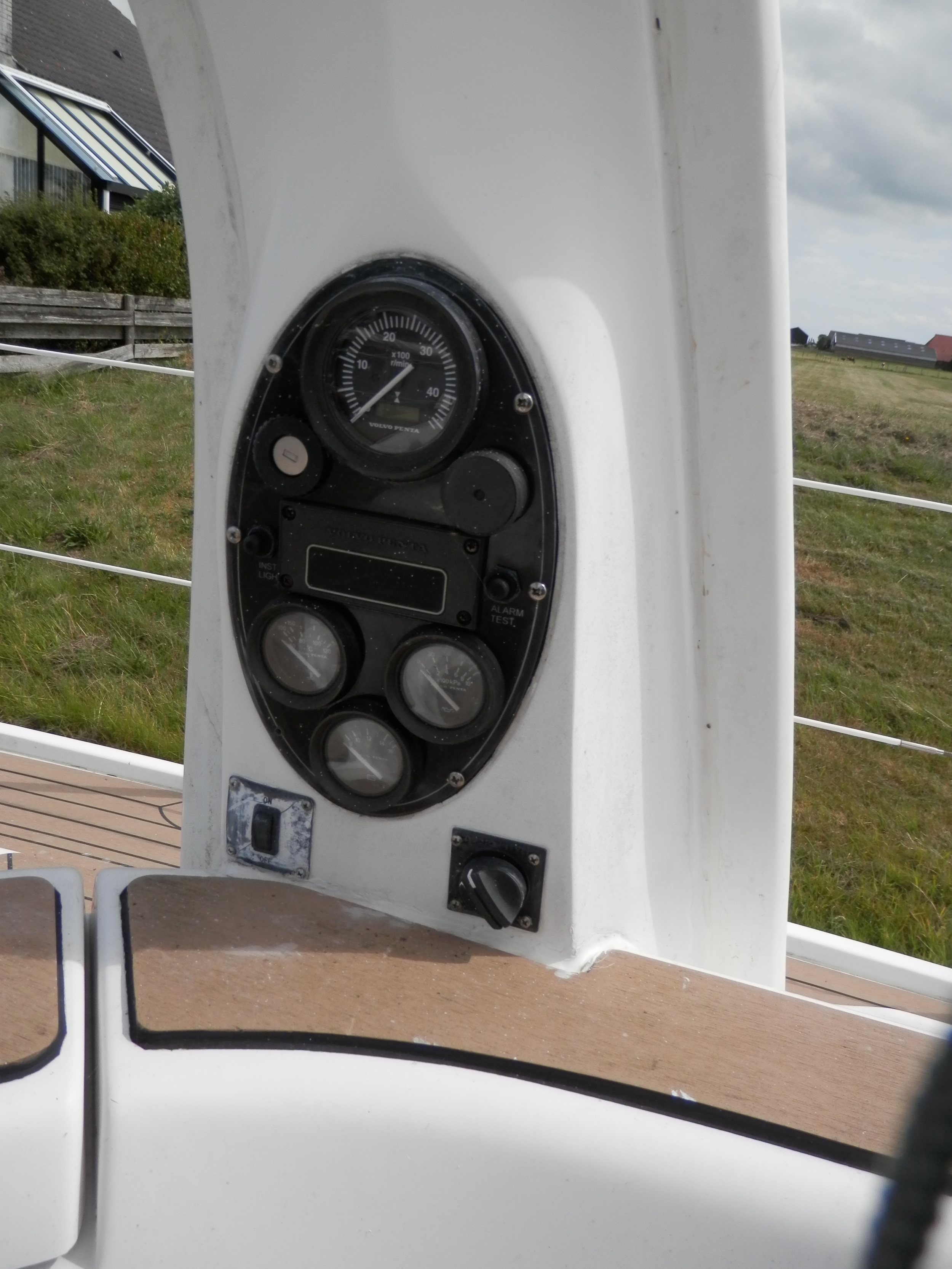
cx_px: 476
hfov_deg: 54.9
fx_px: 917
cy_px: 634
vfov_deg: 69.4
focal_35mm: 25
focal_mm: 4.5
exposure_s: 1/250
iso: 80
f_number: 8.7
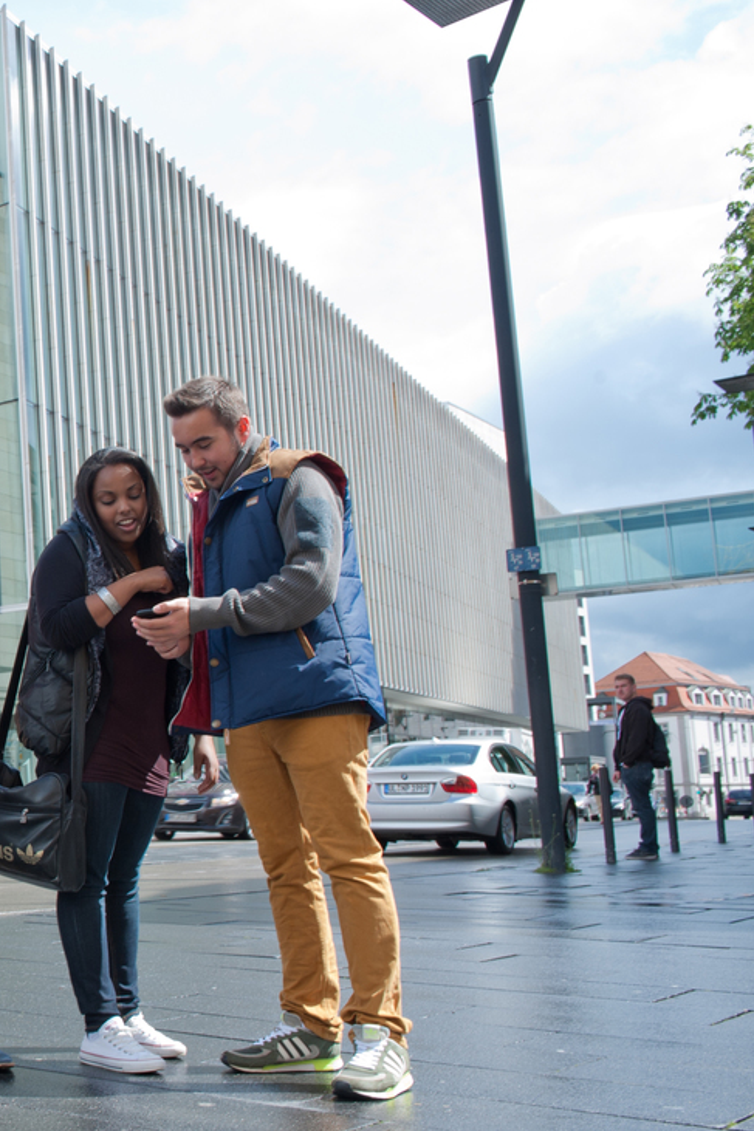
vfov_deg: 40.3
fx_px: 1540
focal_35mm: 49
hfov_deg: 24.1
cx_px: -229
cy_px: 600
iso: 200
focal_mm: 28
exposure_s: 1/100
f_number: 10
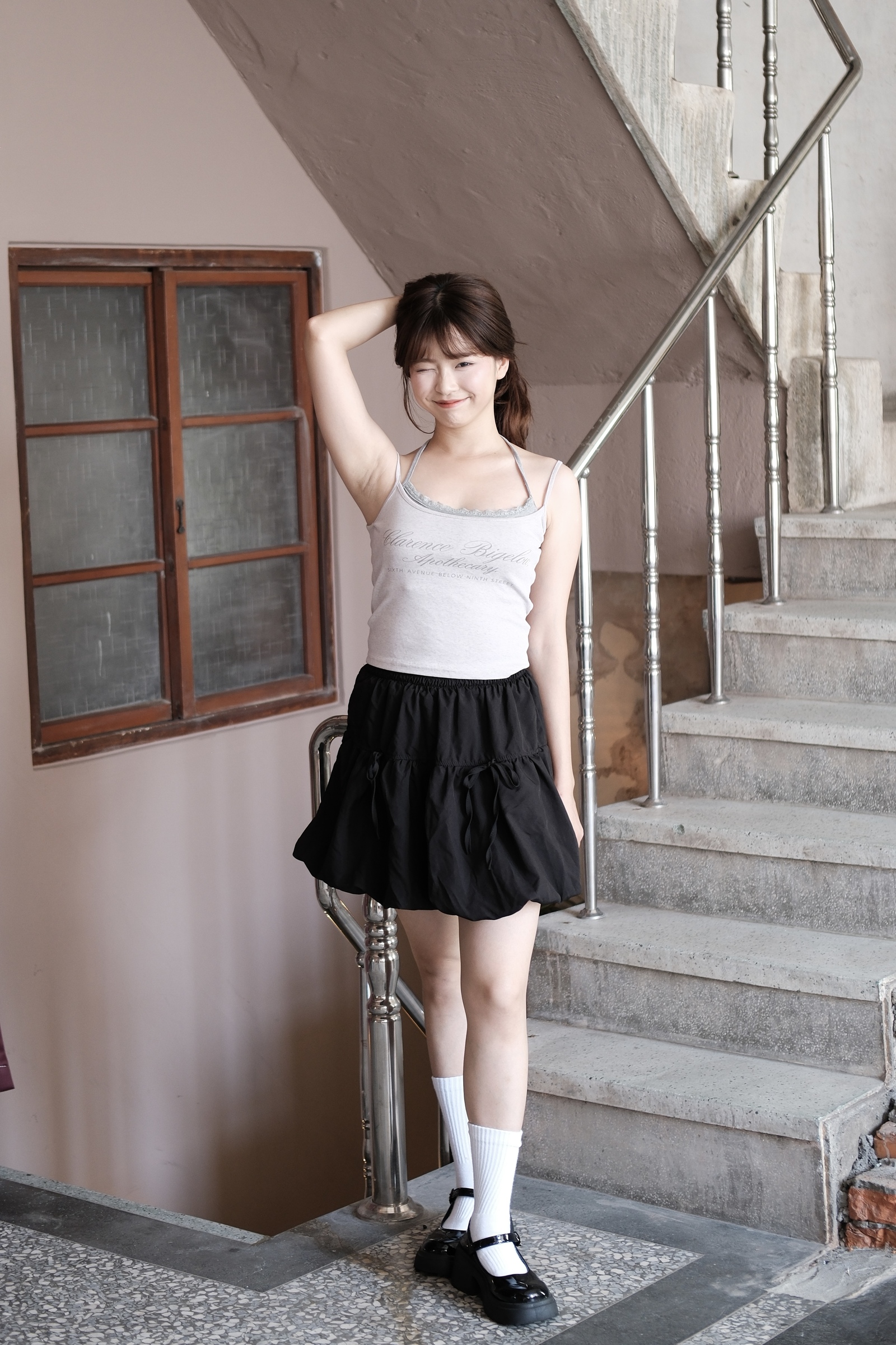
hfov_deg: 25.5
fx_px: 1979
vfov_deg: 37.5
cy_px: 672
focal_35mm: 53
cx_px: 448
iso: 400
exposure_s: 1/70
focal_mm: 35
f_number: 2
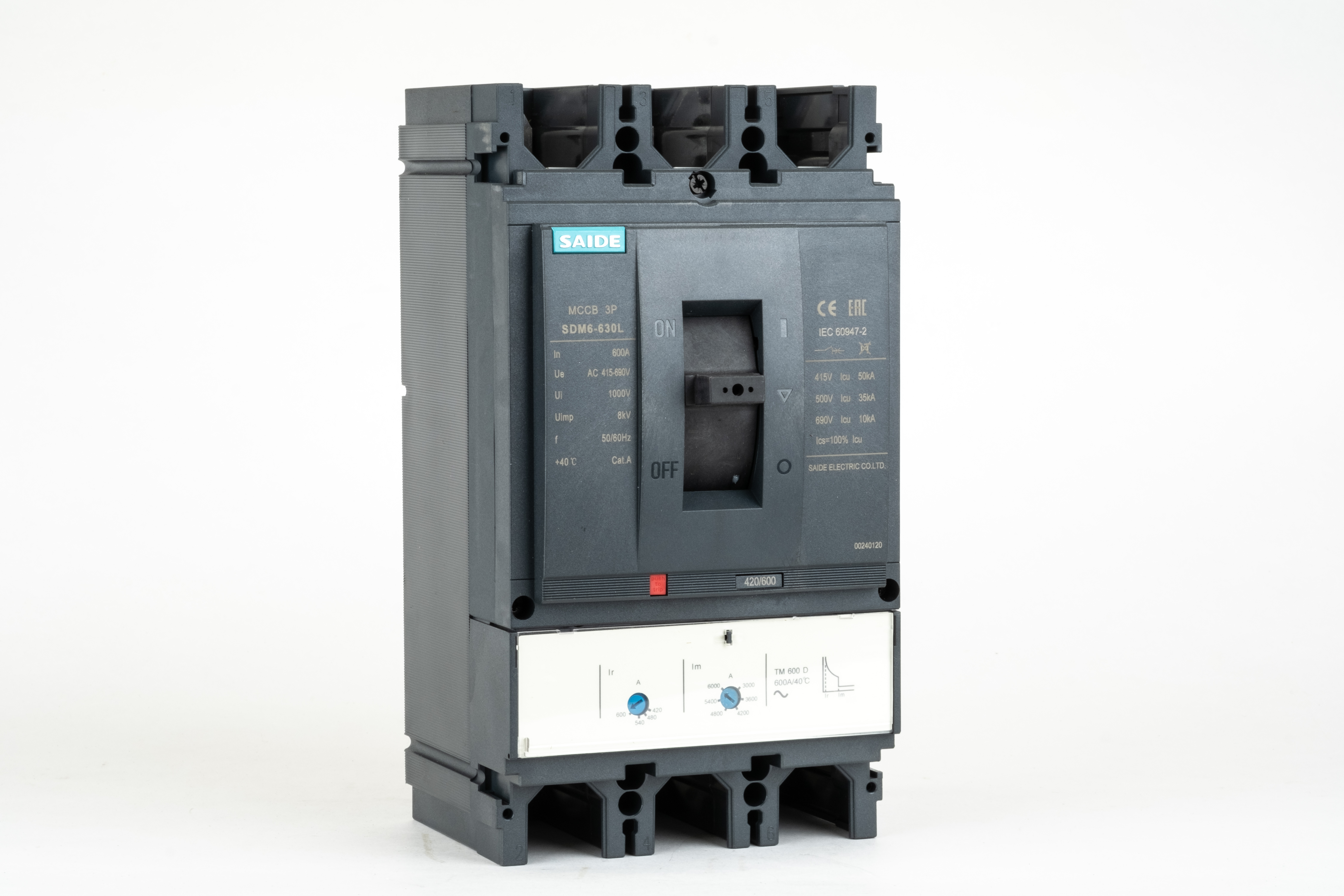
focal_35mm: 90
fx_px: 3360
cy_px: 448
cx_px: 672
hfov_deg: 22.6
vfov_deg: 15.2
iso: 250
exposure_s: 1/8
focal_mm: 60
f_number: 20
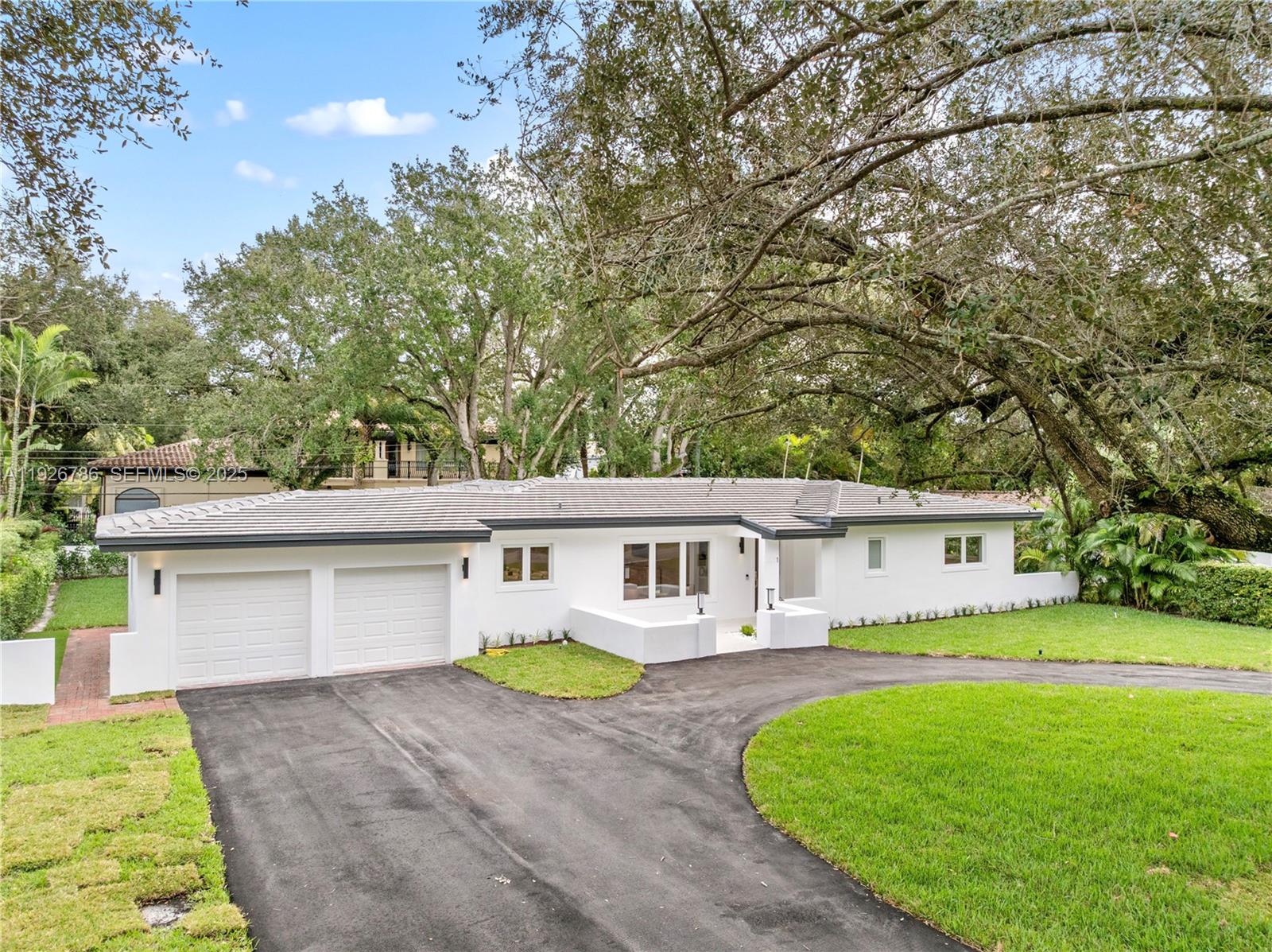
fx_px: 881
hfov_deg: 71.6
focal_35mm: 24
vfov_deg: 56.7
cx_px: 636
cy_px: 476
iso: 320
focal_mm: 12.29
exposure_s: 1/1000
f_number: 2.8
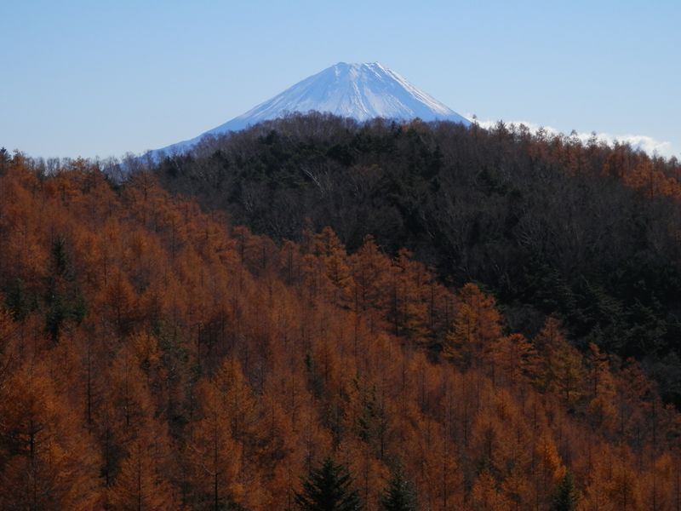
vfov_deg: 12.8
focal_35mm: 116
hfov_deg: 17.0
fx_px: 2282
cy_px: 256
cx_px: 340
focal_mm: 20.9
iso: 125
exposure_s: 1/160
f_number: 14.6
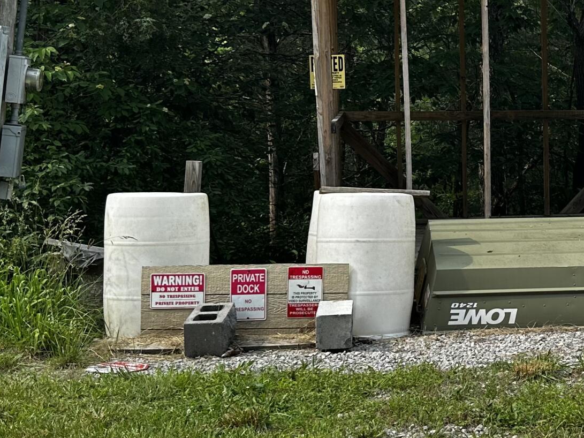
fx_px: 1113
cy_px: 148
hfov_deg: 27.7
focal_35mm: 66
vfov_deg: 22.2
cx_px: 584
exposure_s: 1/1272
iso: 80
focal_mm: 6.86
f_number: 1.78
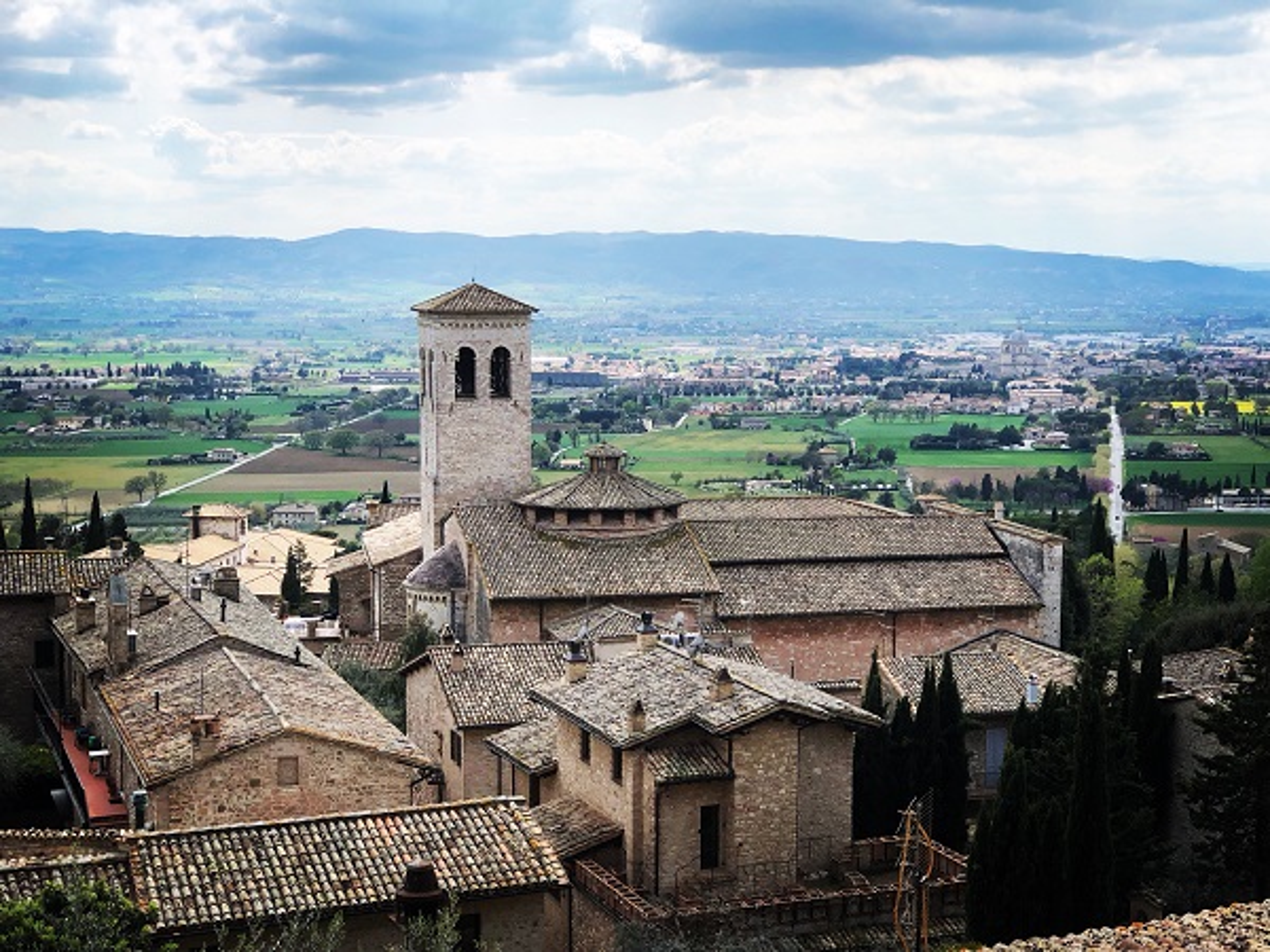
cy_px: 476
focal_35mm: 57
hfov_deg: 33.8
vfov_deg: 25.7
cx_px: 635
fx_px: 2091
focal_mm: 6.6
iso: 20
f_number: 2.8
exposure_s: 1/889
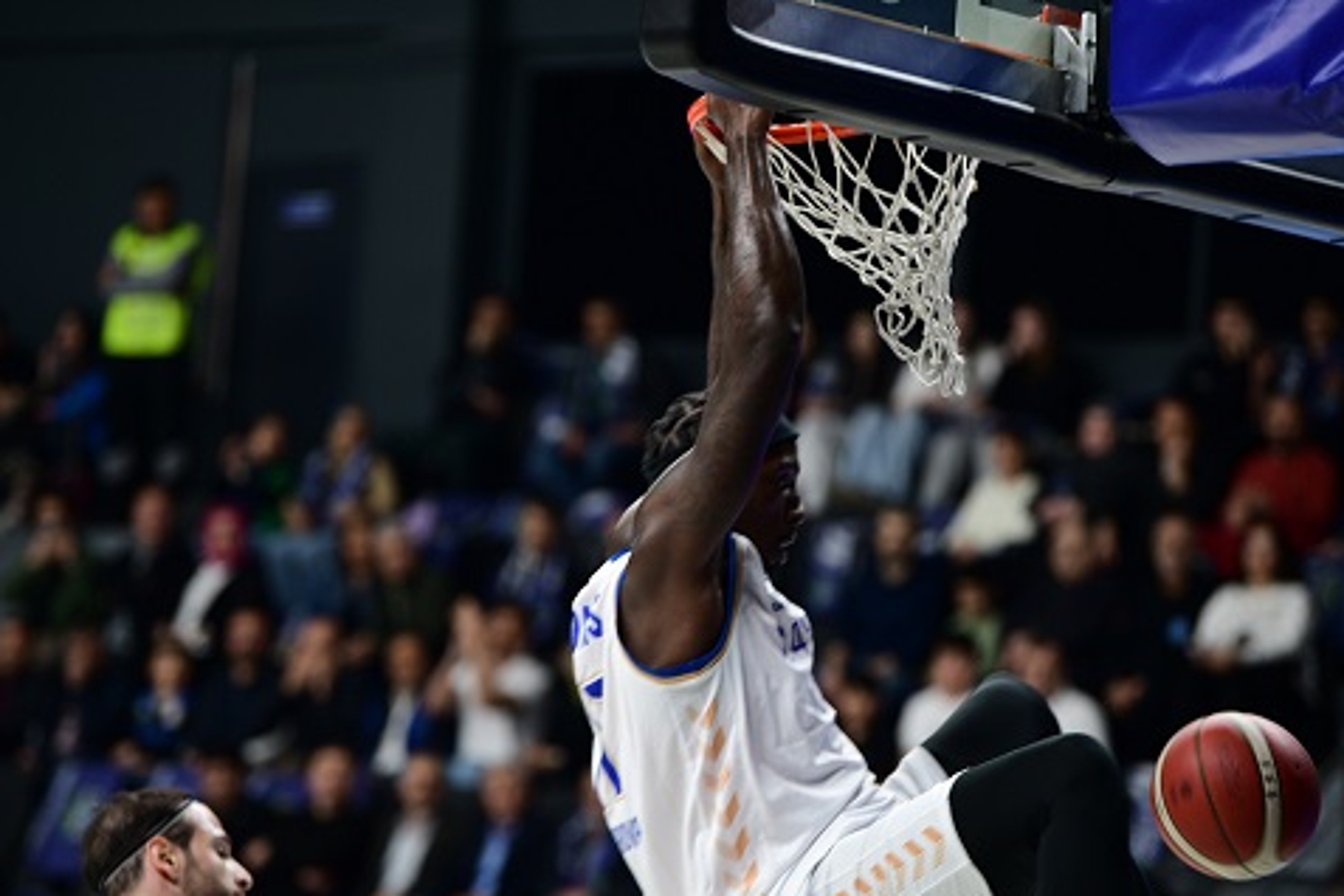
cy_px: 497
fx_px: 6458
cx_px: 685
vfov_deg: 7.9
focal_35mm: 173
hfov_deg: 11.9
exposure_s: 1/400
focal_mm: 150
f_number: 2.8
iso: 1000
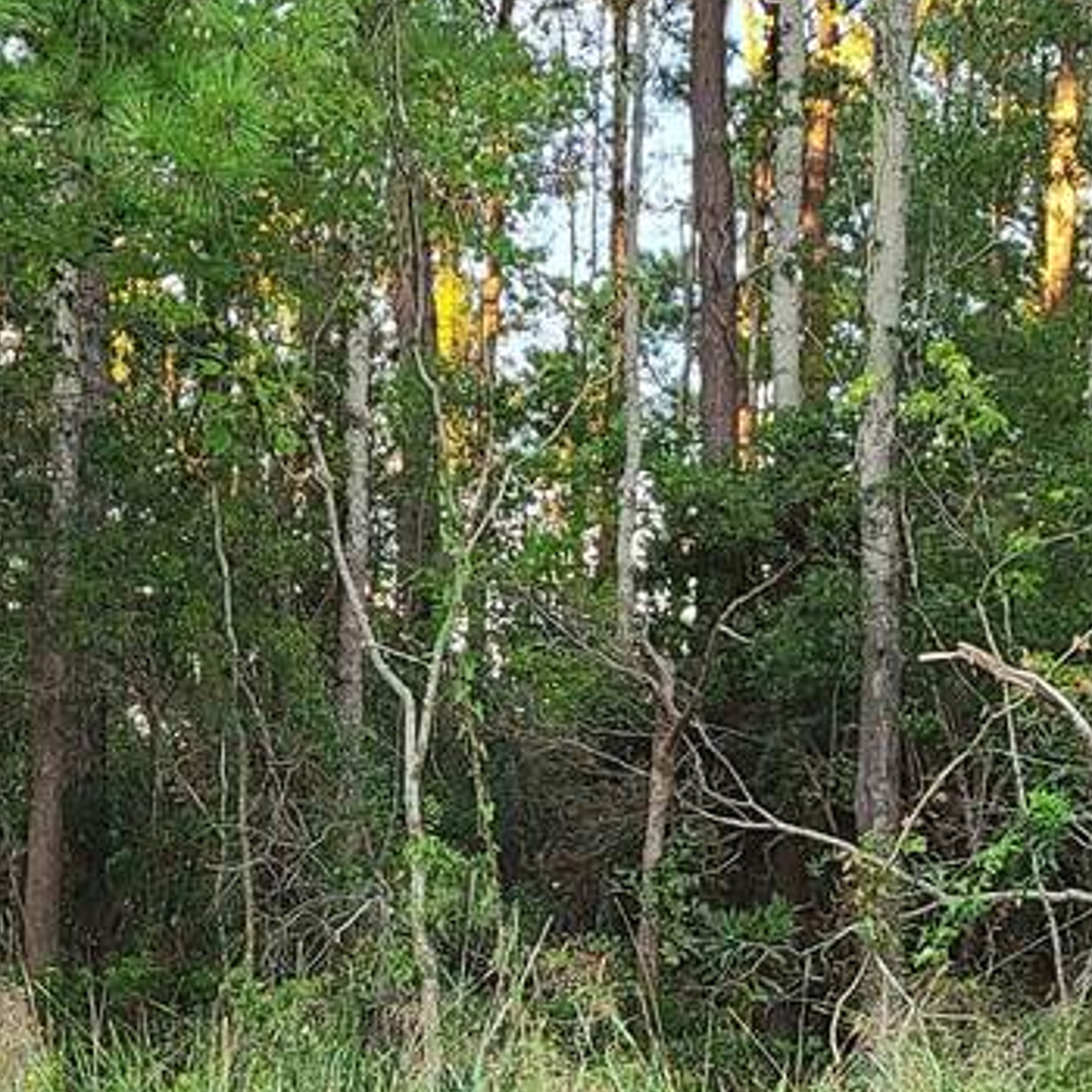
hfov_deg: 20.6
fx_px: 2998
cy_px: 602
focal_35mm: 84
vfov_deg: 20.6
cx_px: 624
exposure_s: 1/120
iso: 80
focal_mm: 5.4
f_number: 1.8
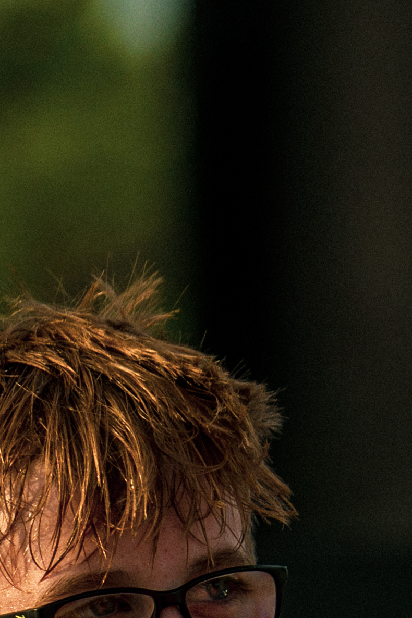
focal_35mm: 743
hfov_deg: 1.8
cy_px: 1001
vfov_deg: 2.8
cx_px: 325
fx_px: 12761
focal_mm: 150
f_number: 2.8
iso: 125
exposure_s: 1/640
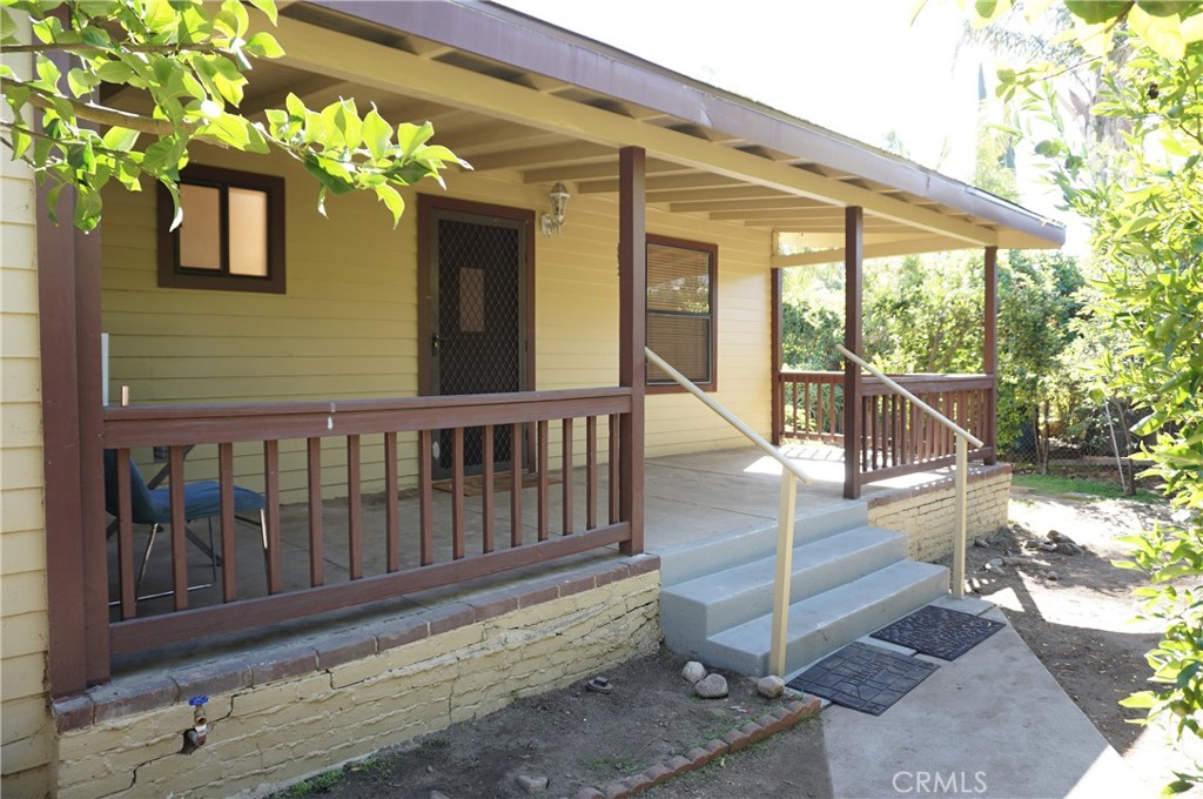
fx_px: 801
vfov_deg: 53.0
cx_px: 602
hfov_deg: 73.8
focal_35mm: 24
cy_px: 400
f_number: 3.5
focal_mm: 16
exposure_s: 1/60
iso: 100
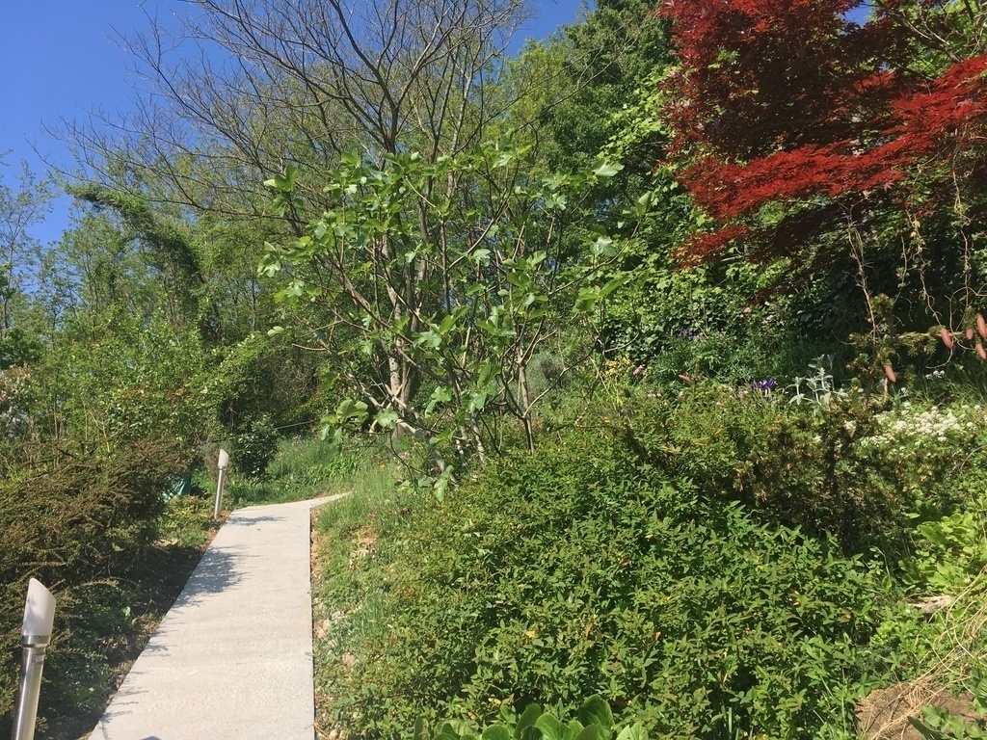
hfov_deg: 61.7
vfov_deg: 48.2
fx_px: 827
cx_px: 494
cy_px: 370
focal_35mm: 29
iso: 25
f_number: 2.2
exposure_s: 1/894
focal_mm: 4.15
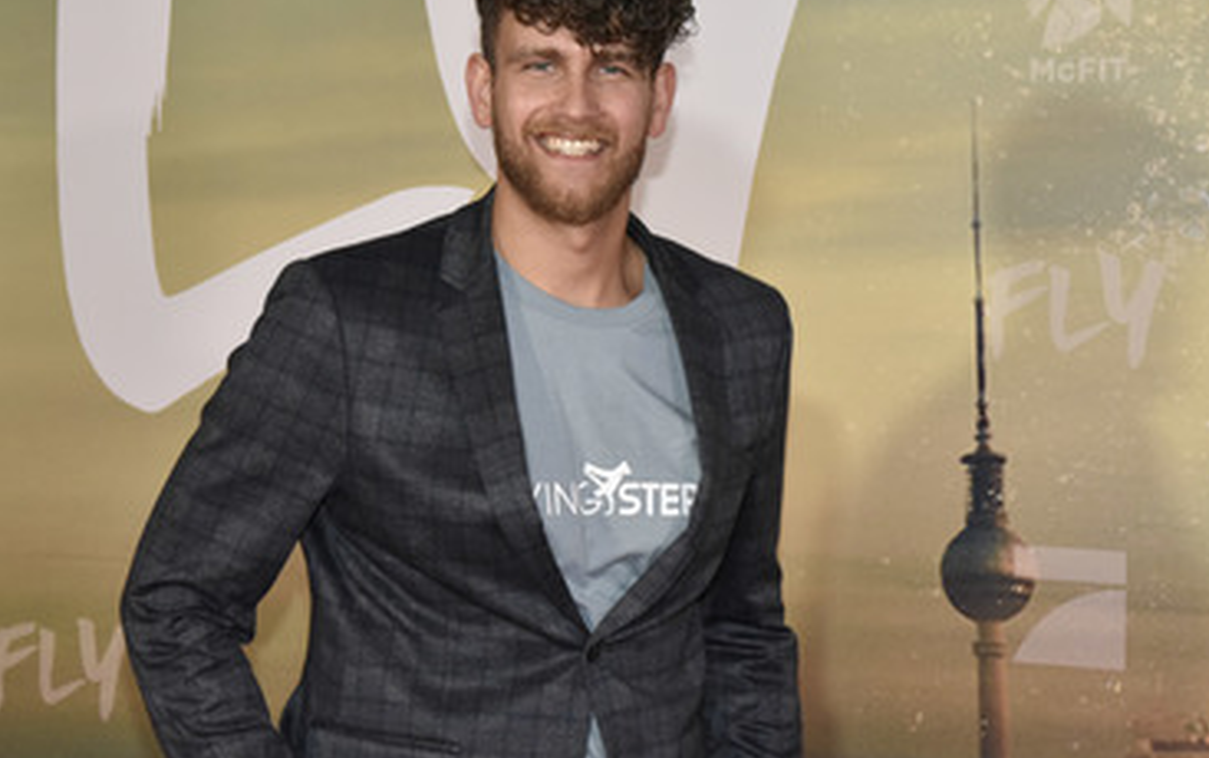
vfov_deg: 15.4
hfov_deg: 24.3
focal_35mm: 85
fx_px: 2803
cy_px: 363
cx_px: 525
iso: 4000
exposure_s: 1/250
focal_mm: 68
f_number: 8
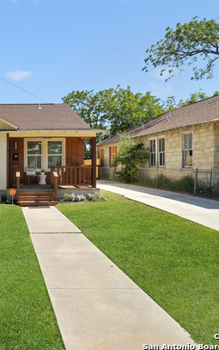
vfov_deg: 74.8
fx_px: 229
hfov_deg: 44.6
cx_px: 8
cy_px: 169
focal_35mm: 24
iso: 400
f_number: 7.1
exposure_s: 1/250
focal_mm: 10
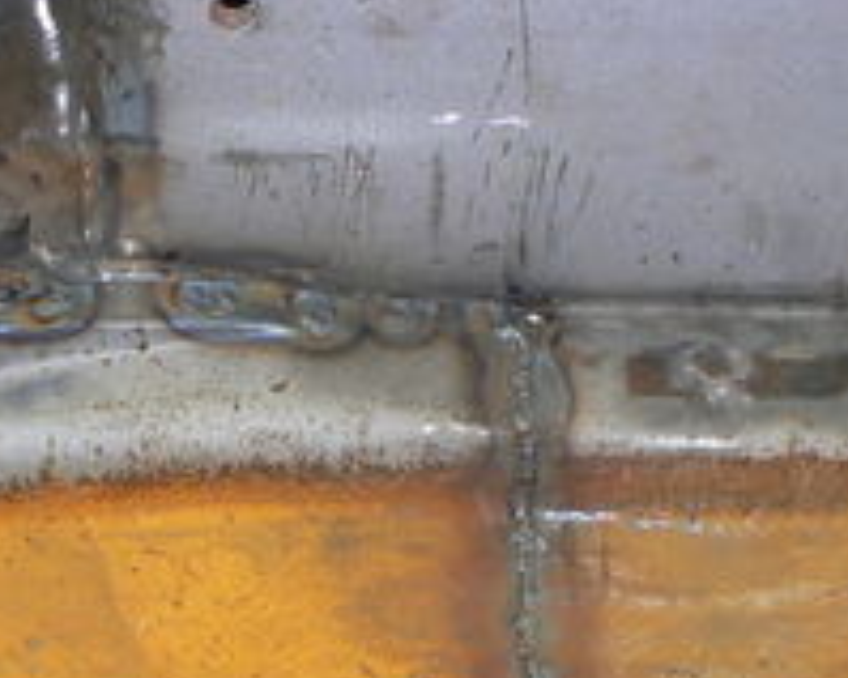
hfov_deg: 16.9
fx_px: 2835
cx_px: 166
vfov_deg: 13.0
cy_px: 947
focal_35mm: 113
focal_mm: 6
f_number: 2.8
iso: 100
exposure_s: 1/30
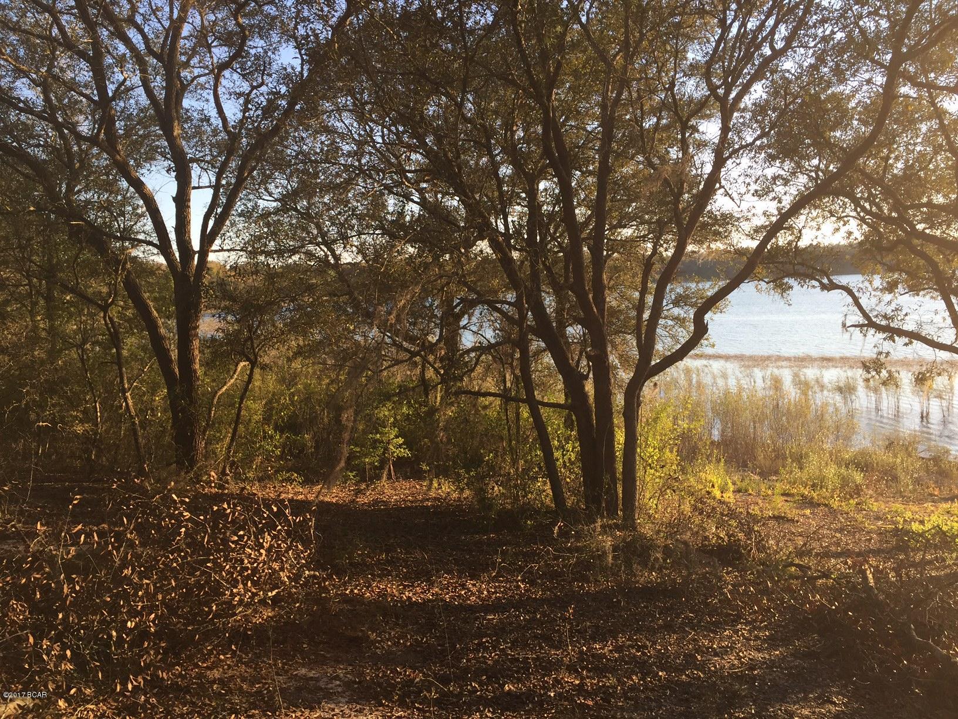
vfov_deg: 48.2
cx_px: 479
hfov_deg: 61.7
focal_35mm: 29
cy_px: 360
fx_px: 803
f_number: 2.2
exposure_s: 1/465
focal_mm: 4.15
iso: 32
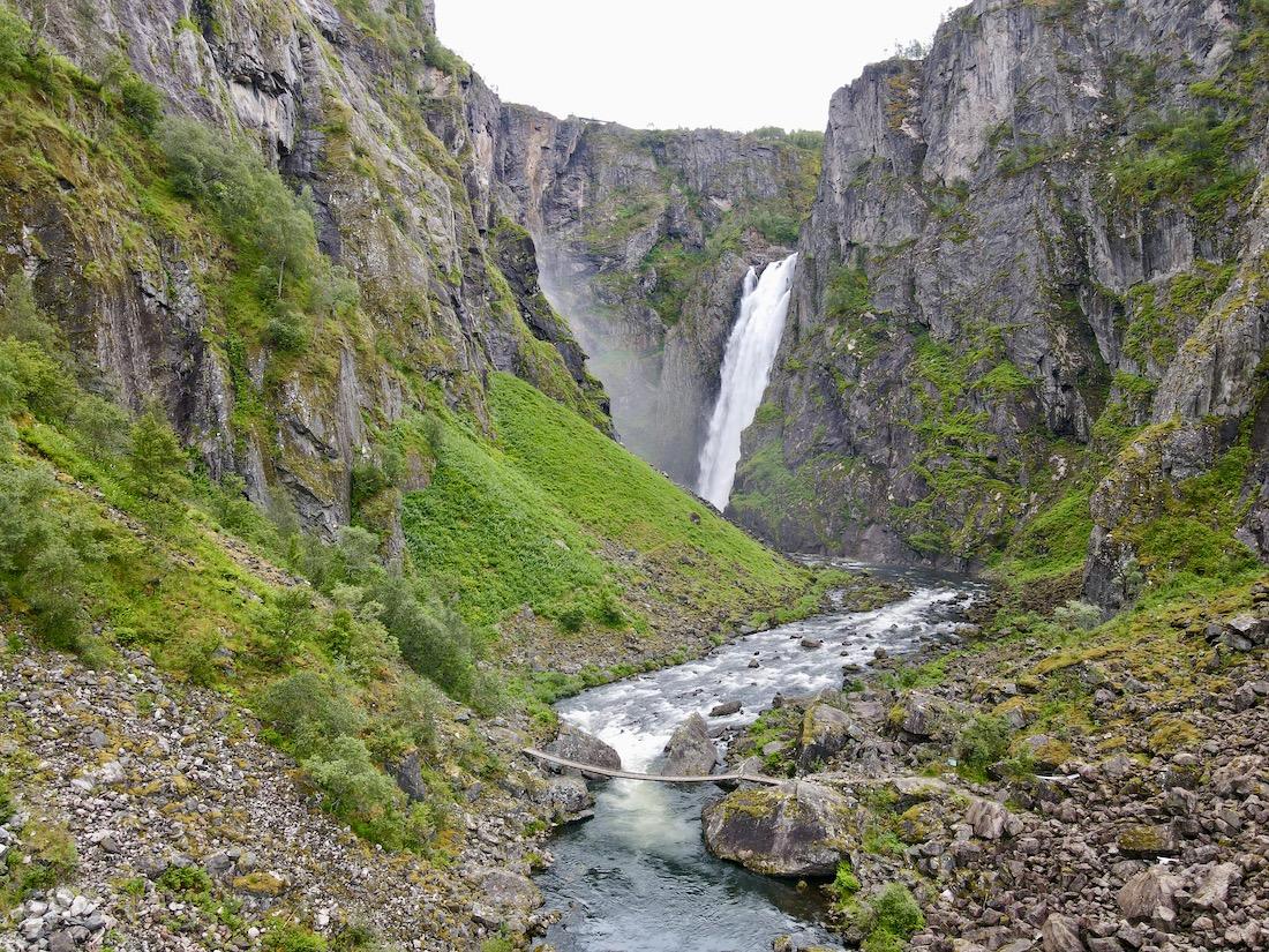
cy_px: 476
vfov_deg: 56.8
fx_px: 880
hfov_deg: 71.6
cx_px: 634
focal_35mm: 24
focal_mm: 4.5
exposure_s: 1/15
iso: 180
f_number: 2.8
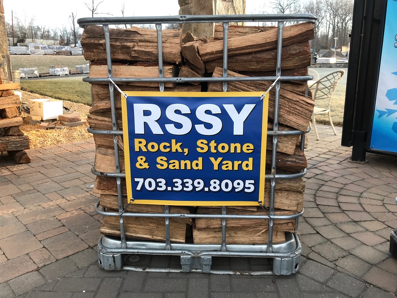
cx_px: 198
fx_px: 321
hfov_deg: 63.4
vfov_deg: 49.8
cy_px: 149
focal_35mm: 28
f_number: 1.8
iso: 20
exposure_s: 1/140
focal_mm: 3.99
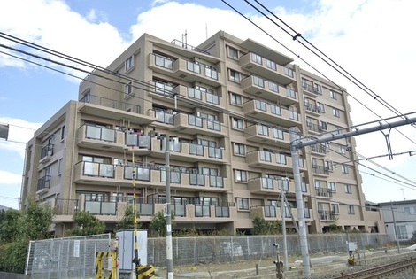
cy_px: 140
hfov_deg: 61.8
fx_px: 347
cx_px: 208
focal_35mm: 30
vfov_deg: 43.8
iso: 110
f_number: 5.3
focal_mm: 11.3
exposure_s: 1/250
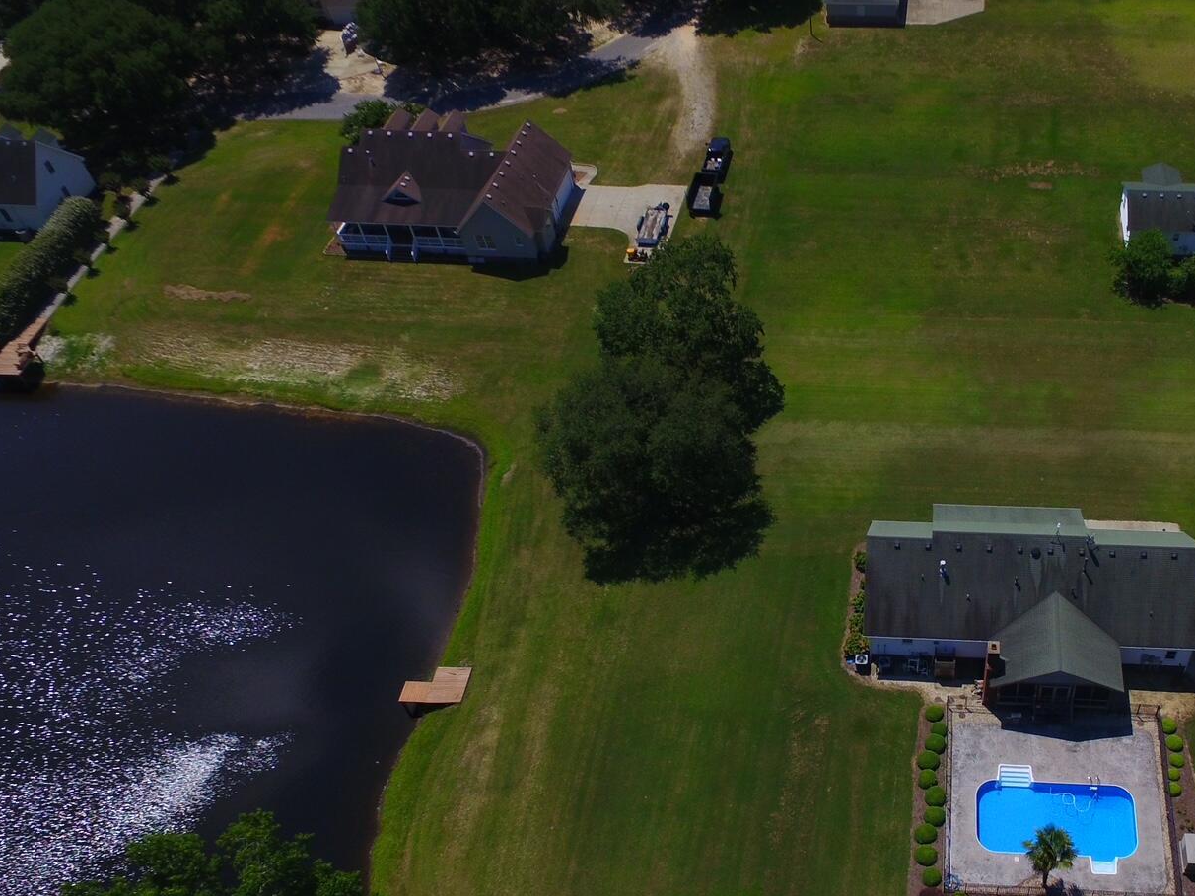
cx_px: 886
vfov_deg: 42.7
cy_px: 548
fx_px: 1139
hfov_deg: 53.0
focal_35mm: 33
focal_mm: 3.61
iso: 100
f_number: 2.8
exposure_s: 1/2096
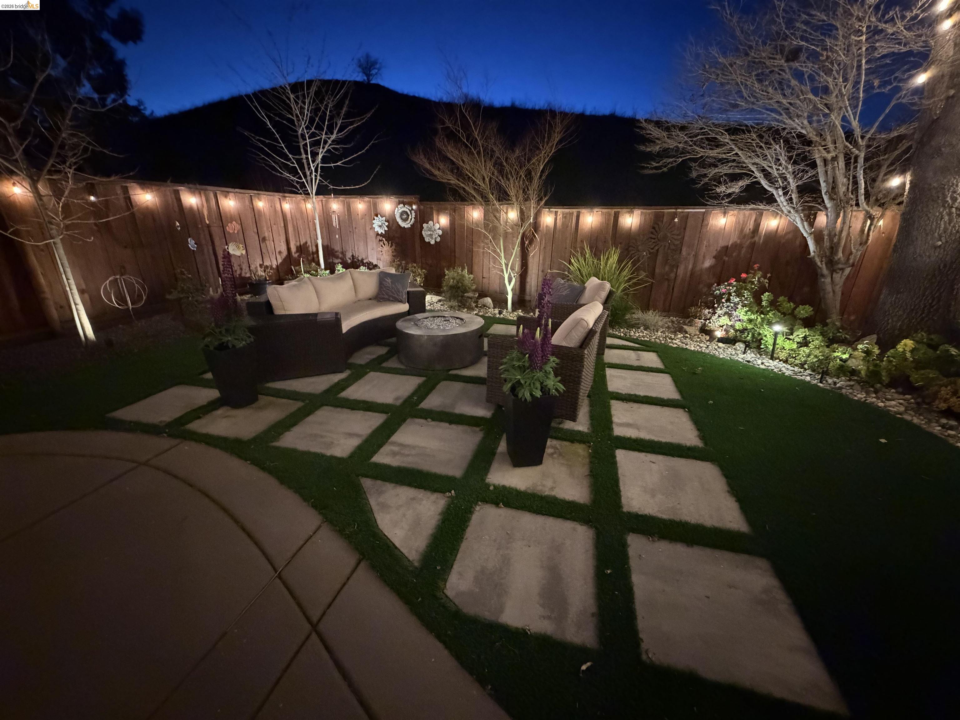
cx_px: 480
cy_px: 360
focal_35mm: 14
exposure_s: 1/30
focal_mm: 2.22
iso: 2000
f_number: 2.2
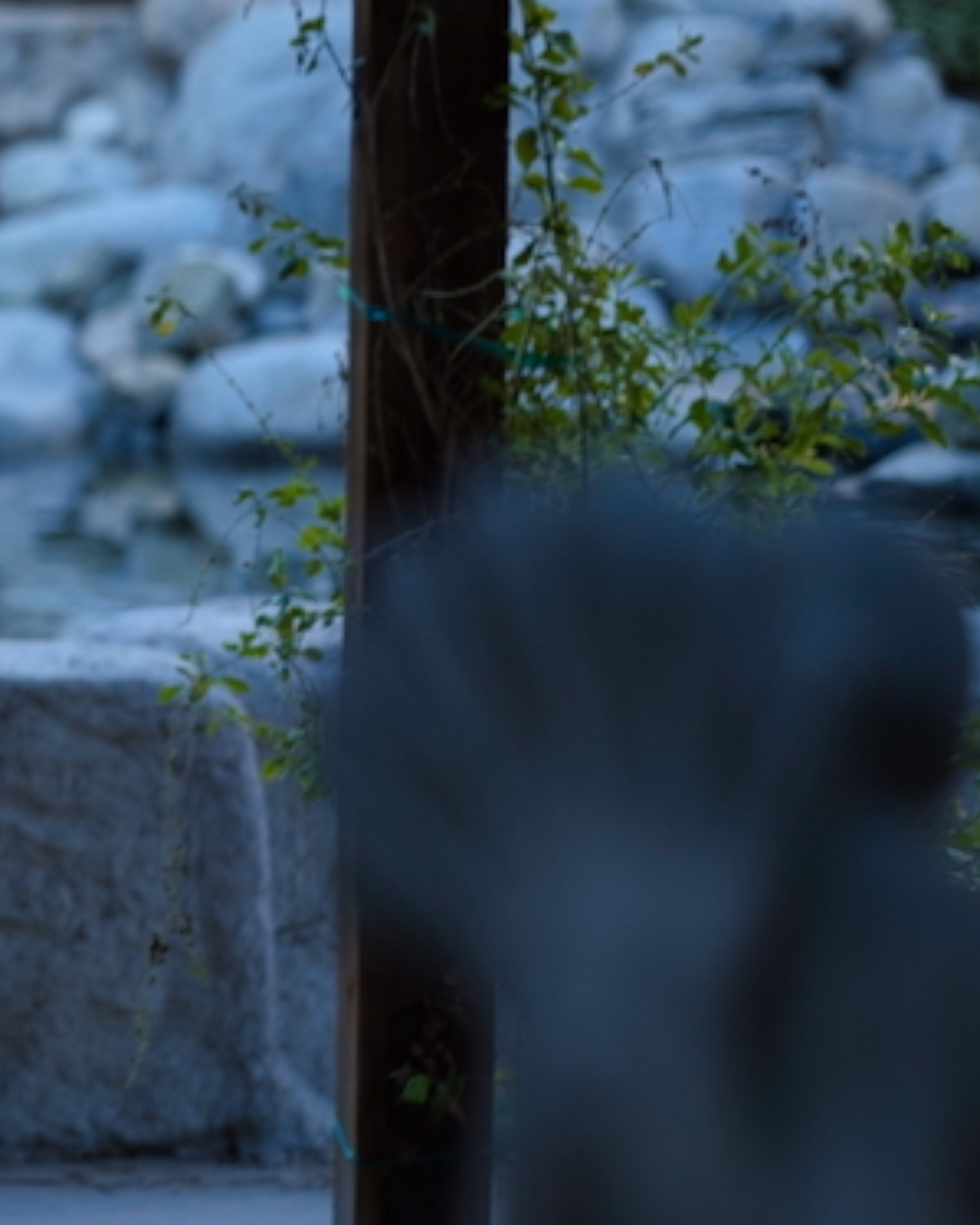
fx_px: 9902
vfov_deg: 7.1
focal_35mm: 273
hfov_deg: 5.5
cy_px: 802
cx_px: -1013
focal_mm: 85
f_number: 2
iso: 100
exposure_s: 1/320
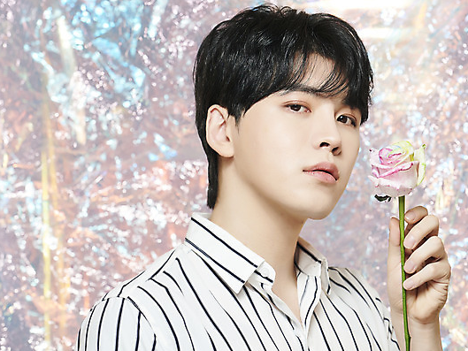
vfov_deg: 10.1
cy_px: 176
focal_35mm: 147
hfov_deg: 13.4
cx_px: 253
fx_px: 1988
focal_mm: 135
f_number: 5.6
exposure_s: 1/125
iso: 64
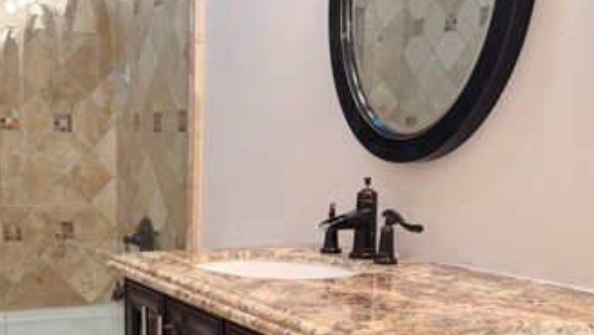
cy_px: 306
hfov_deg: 39.9
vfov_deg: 22.9
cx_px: 183
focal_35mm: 51
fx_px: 804
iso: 80
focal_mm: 6.76
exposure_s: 1/120
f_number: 1.78
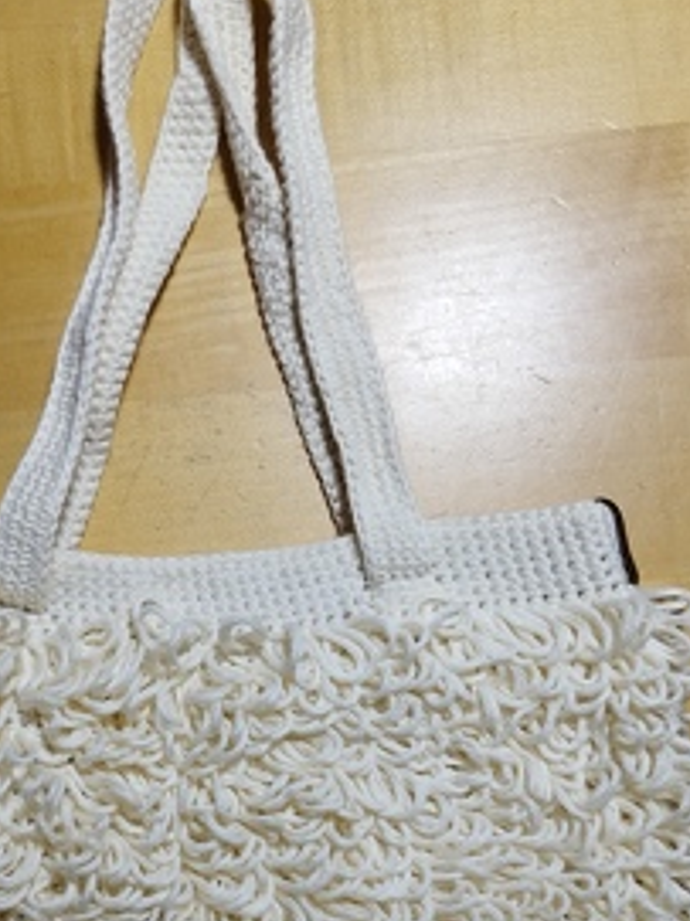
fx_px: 1144
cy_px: 690
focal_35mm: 43
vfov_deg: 42.5
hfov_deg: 33.2
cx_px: 218
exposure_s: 1/50
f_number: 1.89
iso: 240
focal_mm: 5.95
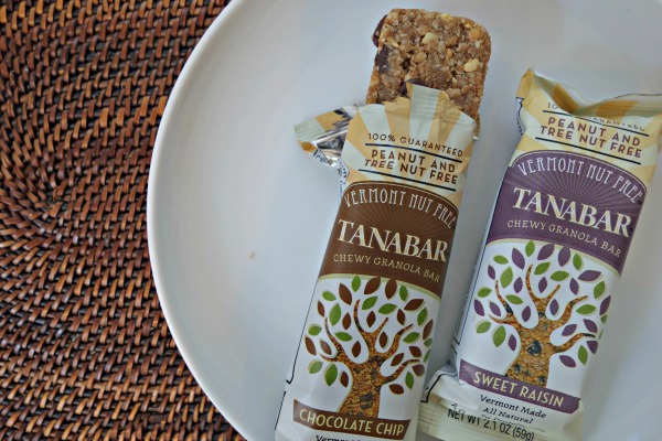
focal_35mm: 28
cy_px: 220
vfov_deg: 46.4
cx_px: 331
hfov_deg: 65.5
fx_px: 515
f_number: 4
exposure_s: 1/30
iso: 200
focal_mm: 10.4
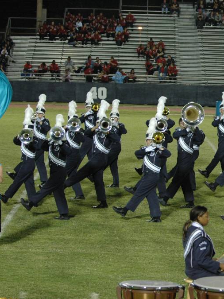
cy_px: 150
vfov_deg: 12.9
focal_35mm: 153
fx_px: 1321
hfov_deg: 9.6
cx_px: 219
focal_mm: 70
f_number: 2.8
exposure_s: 1/60
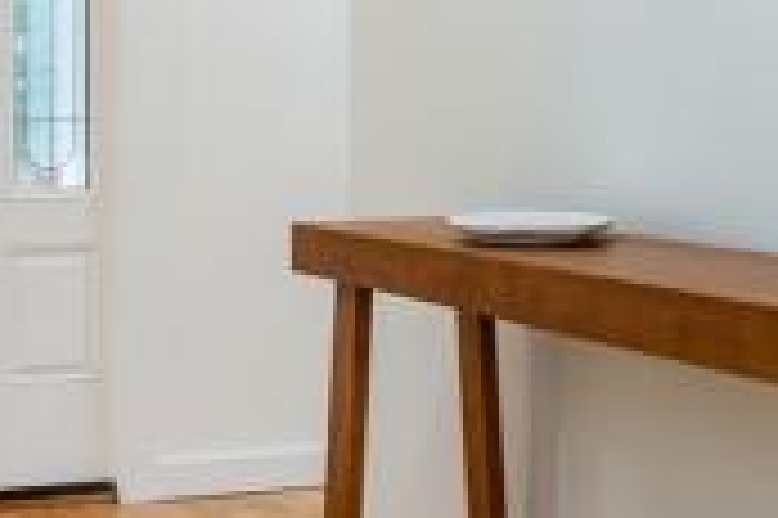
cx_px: 360
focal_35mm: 91
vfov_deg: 14.9
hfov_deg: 22.4
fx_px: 1965
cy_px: 63
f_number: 6.3
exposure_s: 1/5
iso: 100
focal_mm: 35
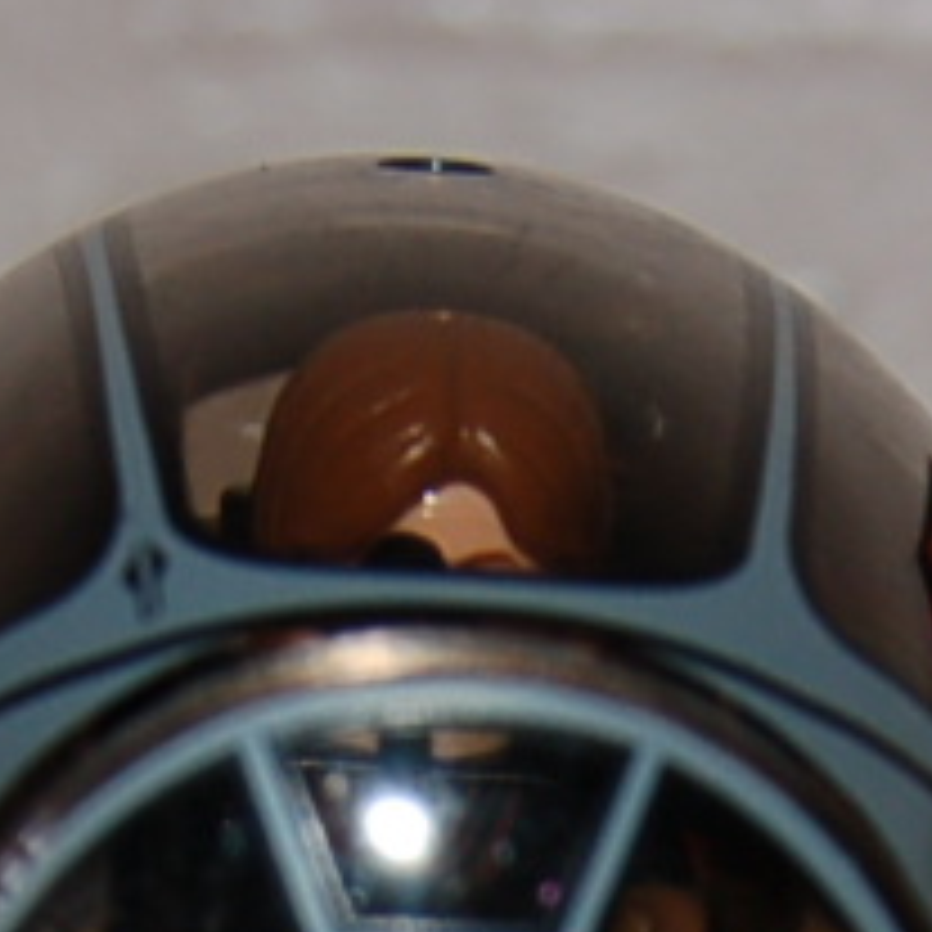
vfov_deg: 6.5
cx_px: 702
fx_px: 7889
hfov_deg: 6.8
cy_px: 2026
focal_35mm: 259
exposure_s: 1/125
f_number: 5.6
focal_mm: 28
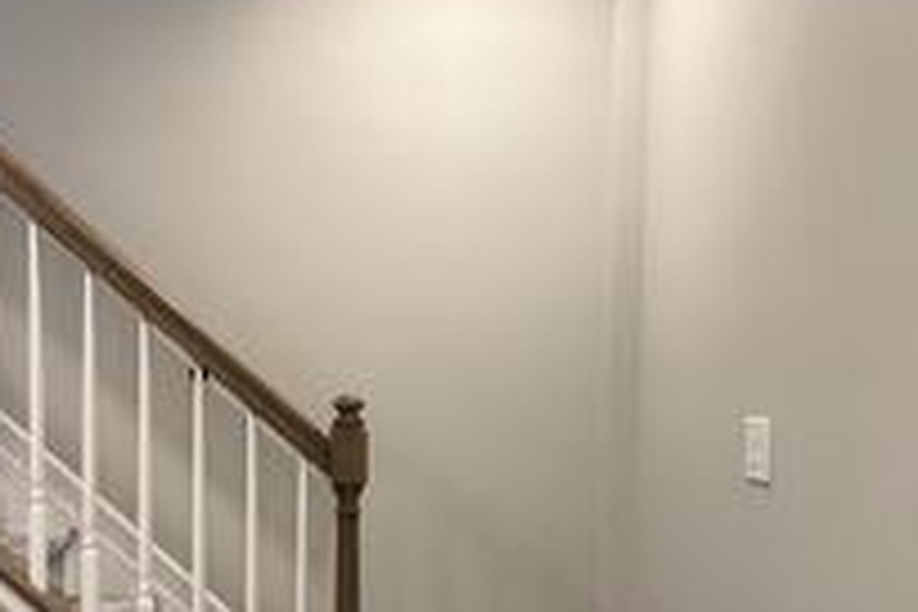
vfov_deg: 27.1
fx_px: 1249
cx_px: 266
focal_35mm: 49
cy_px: 468
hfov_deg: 39.6
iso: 200
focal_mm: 6.76
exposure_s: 1/120
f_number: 1.78
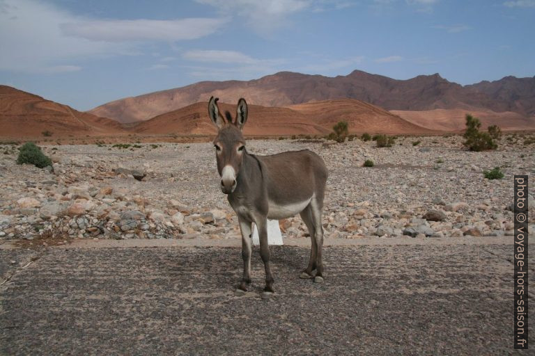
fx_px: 565
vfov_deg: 35.1
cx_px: 268
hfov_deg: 50.7
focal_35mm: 38
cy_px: 178
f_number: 7.1
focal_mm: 24
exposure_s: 1/500
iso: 400
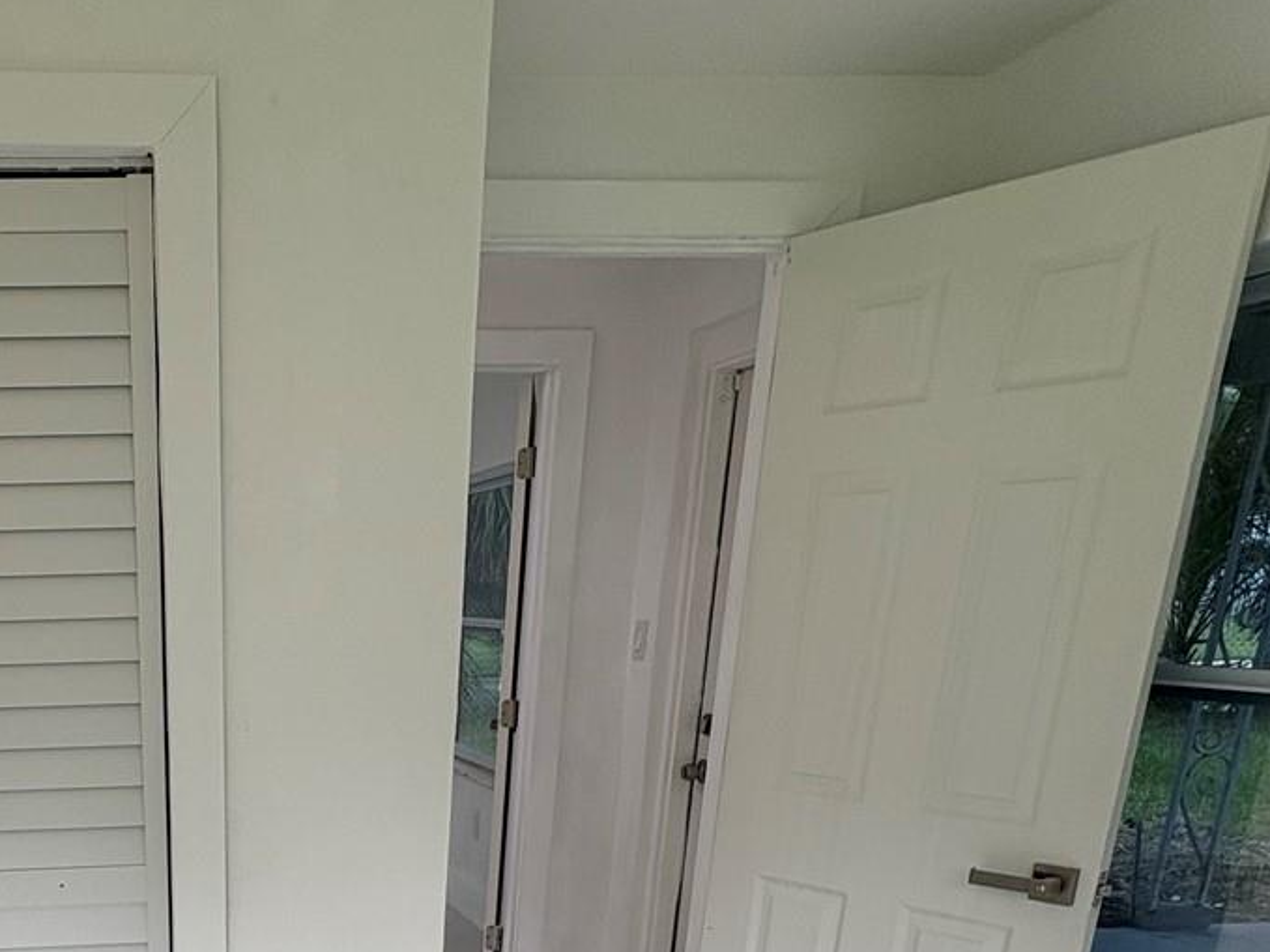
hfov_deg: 50.1
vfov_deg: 38.1
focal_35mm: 33
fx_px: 1210
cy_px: 956
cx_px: 163
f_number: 2.2
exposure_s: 1/120
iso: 40
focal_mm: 2.22
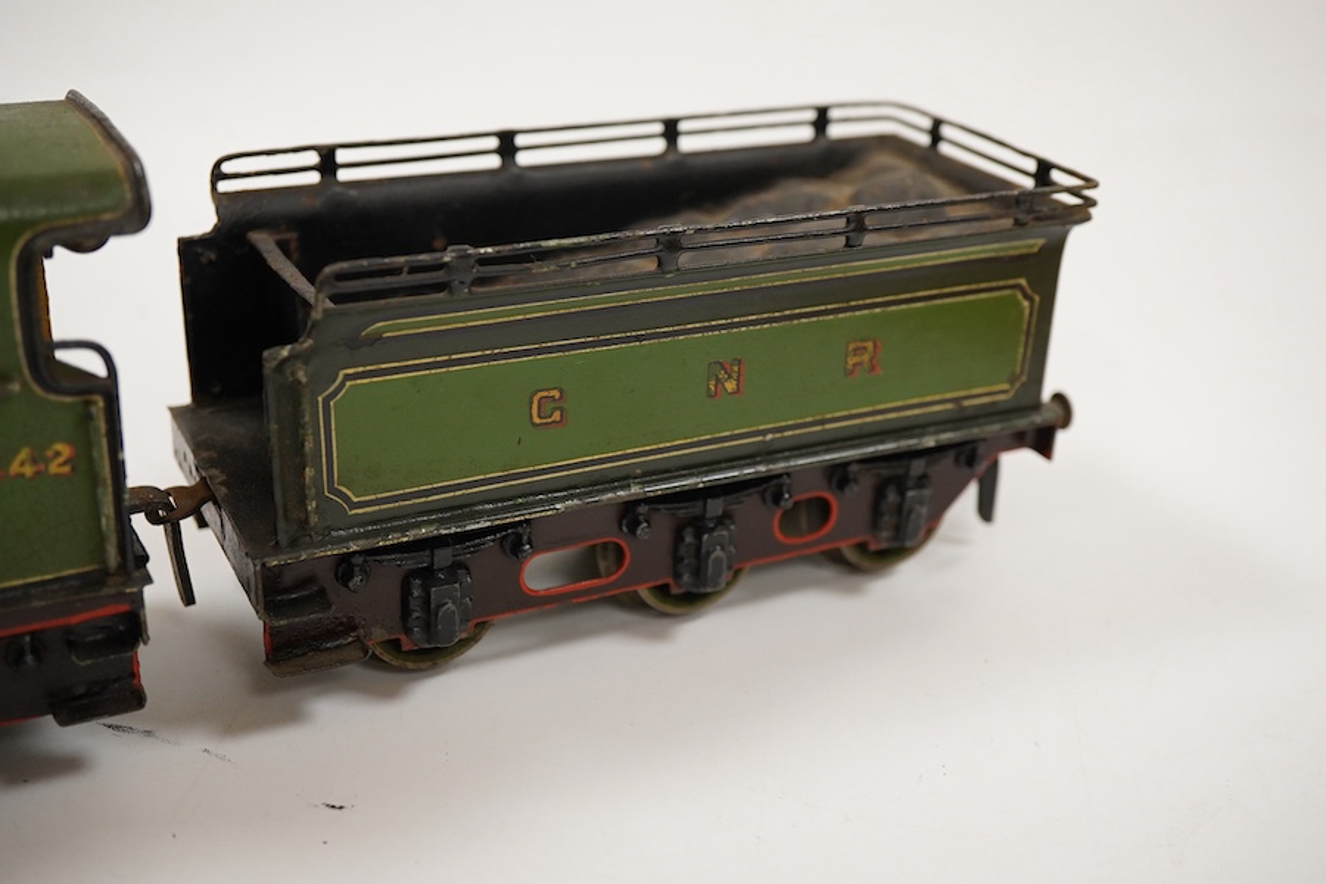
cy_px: 442
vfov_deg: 29.9
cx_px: 663
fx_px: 1657
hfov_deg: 43.6
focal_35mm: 45
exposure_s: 1/125
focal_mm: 30
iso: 1250
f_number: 7.1
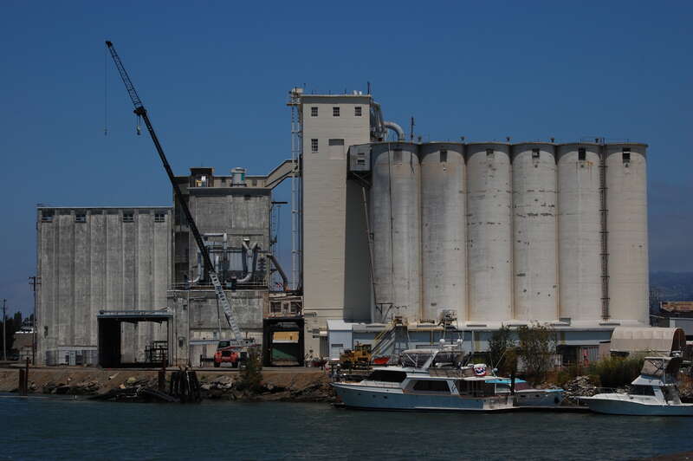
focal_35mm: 82
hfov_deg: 24.6
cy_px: 230
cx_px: 346
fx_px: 1587
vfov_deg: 16.5
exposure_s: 1/320
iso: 200
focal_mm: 55
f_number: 16
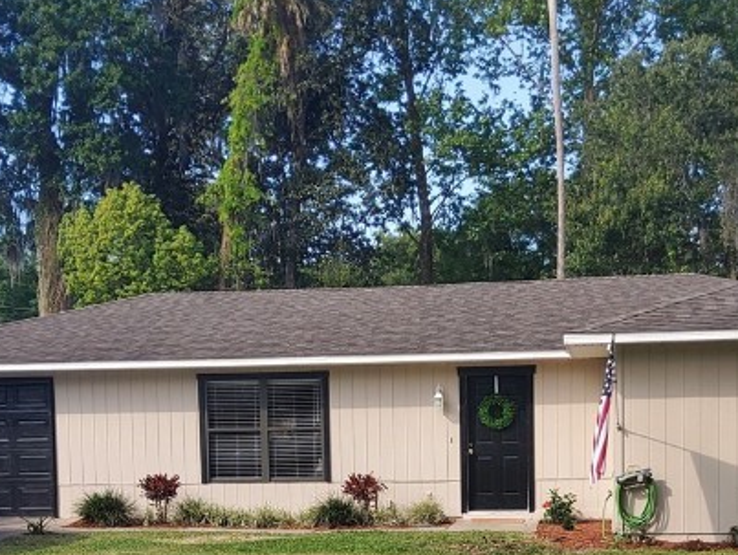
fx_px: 1408
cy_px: 515
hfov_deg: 29.4
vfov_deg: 21.7
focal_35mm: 66
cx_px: 383
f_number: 2
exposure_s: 1/508
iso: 50
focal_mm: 3.08
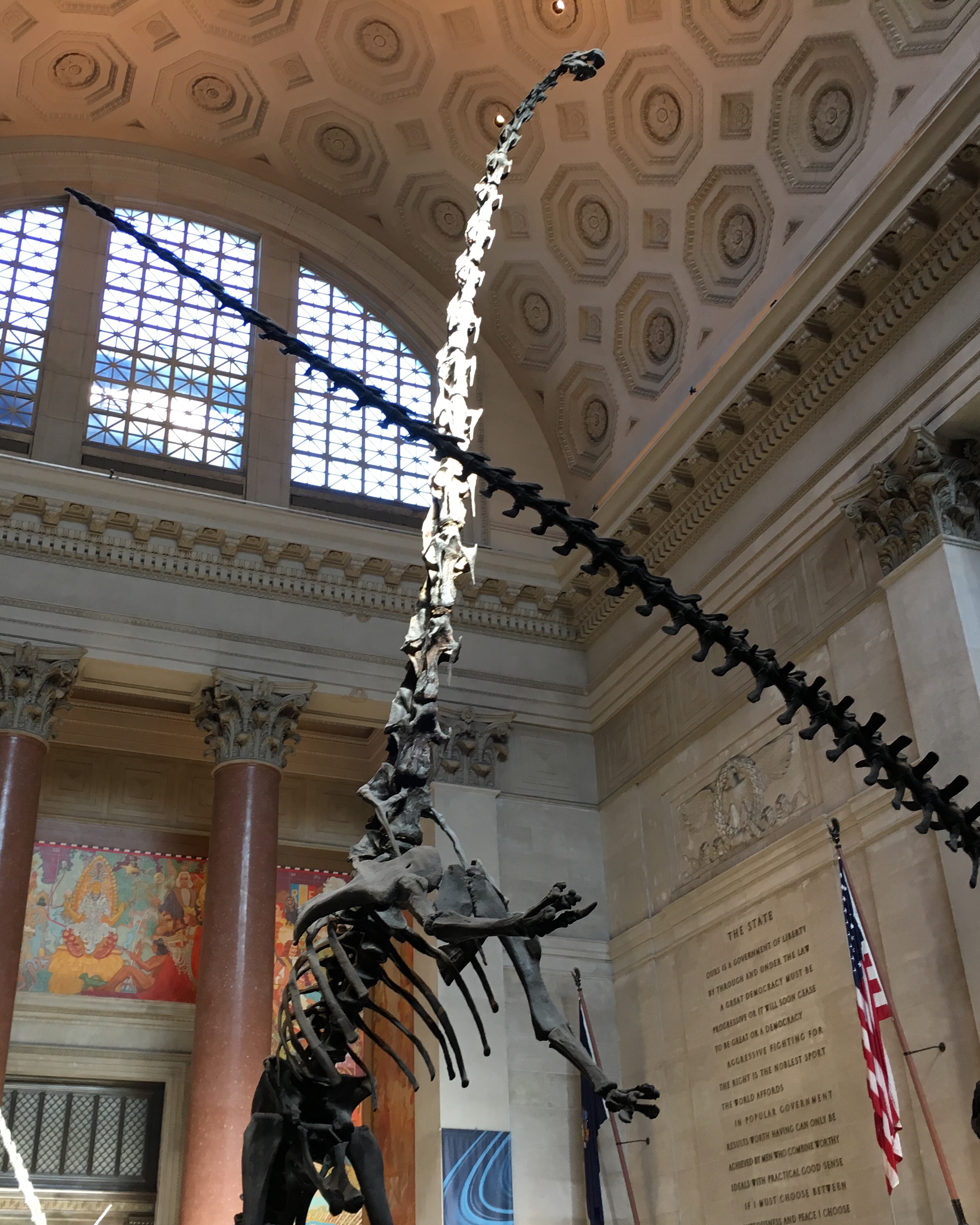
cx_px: 418
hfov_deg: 39.1
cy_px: 616
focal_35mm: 38
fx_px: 1377
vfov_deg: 47.9
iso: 50
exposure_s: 1/30
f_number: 2.2
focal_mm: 4.15
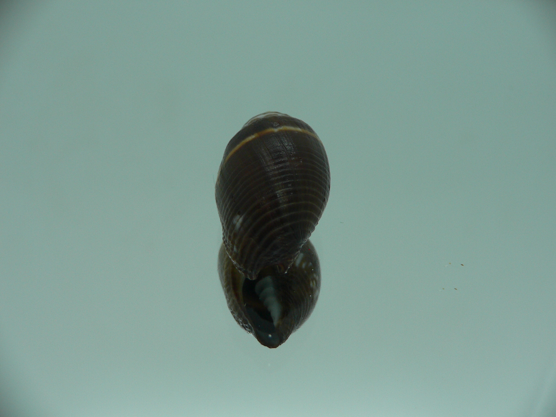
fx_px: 562
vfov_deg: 40.7
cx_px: 278
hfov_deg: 52.6
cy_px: 208
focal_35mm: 35
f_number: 2.8
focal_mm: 4.6
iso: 80
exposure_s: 1/80
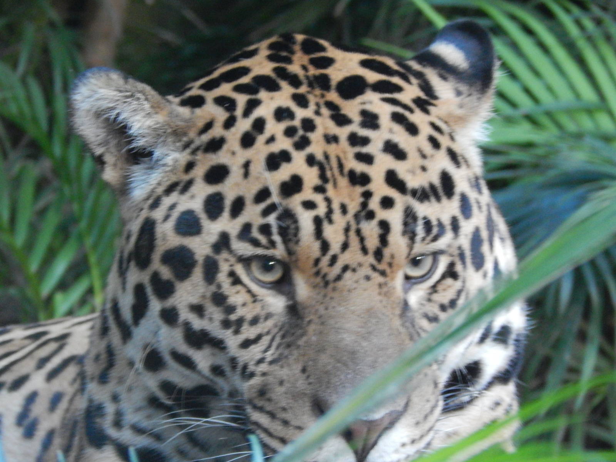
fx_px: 7652
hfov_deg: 4.6
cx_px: 308
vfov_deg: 3.5
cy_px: 231
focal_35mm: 430
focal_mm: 76.4
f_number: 5.7
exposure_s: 1/8
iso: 800
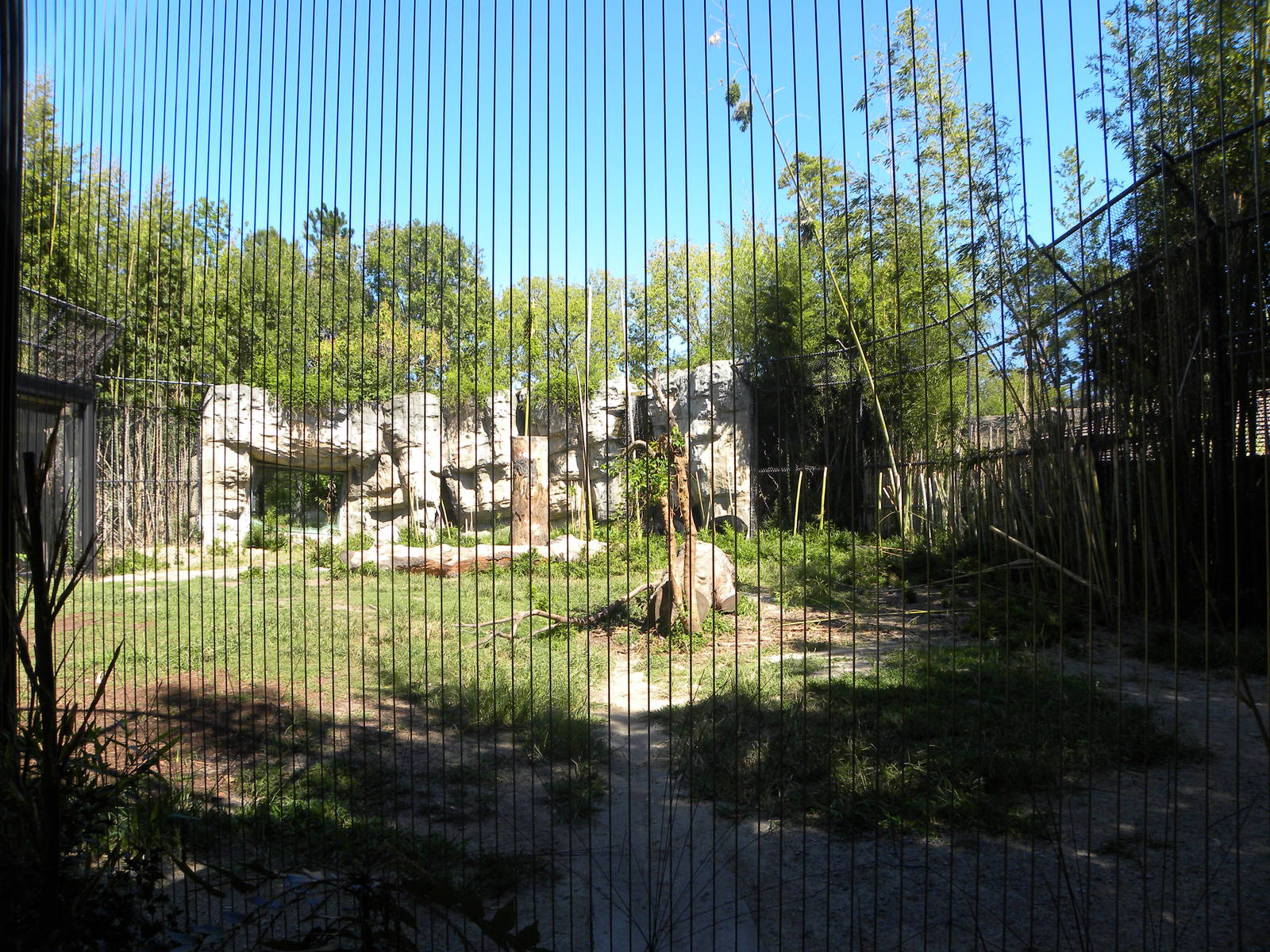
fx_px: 954
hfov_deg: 67.3
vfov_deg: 53.1
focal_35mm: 26
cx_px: 635
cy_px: 476
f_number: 4.5
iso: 64
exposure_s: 1/177
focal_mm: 4.6
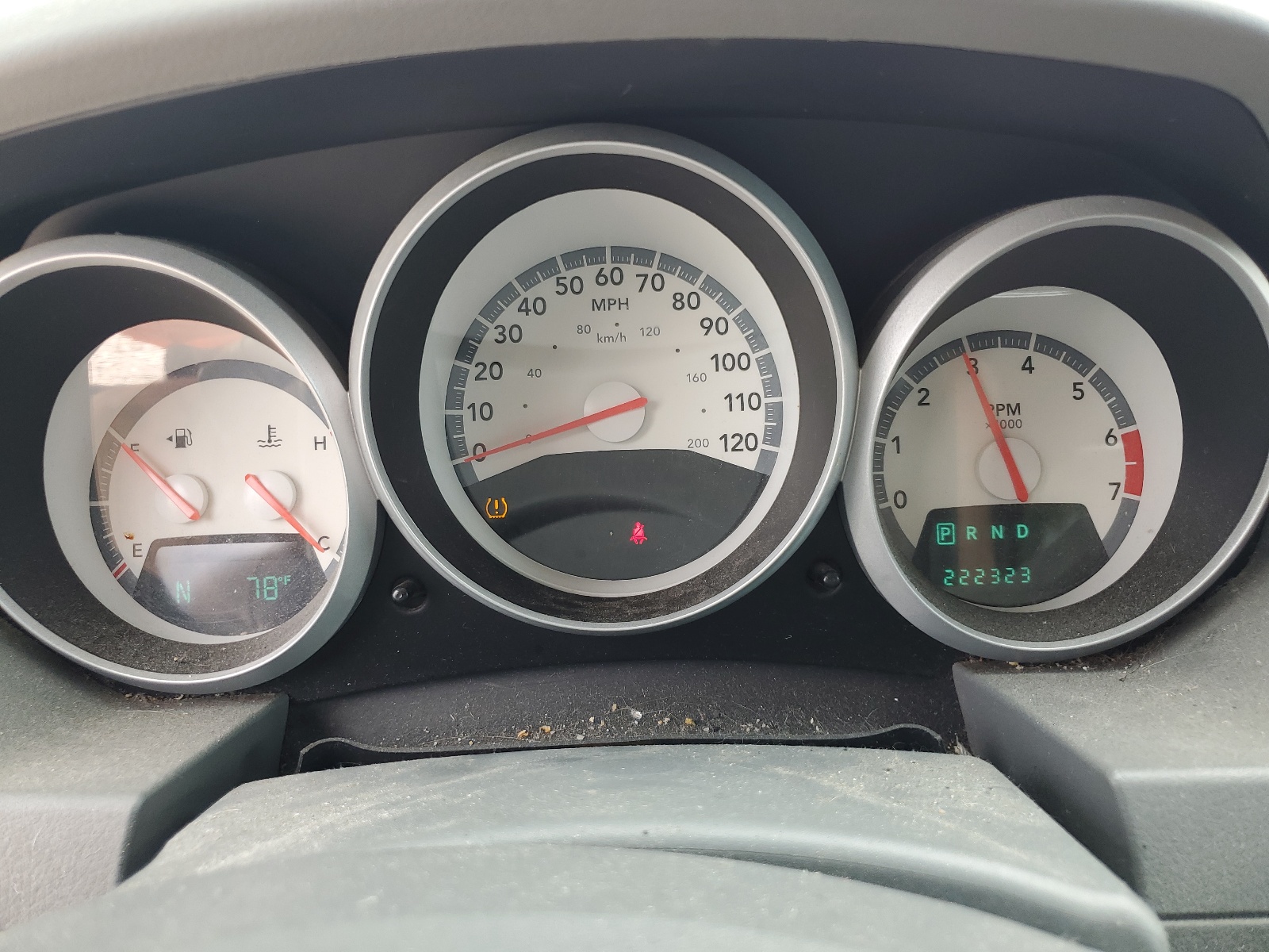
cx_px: 634
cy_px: 476
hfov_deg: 67.3
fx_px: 953
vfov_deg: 53.1
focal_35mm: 26
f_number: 1.5
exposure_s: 1/175
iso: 50
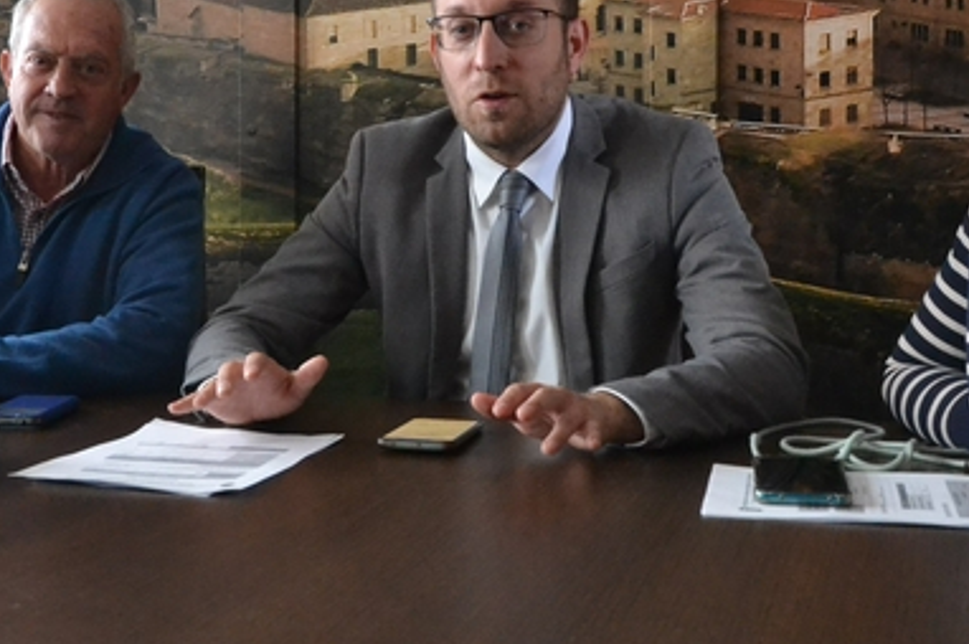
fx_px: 1776
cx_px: 238
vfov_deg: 20.5
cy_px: 191
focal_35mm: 66
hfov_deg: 30.0
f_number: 5
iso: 3200
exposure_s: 1/100
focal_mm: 21
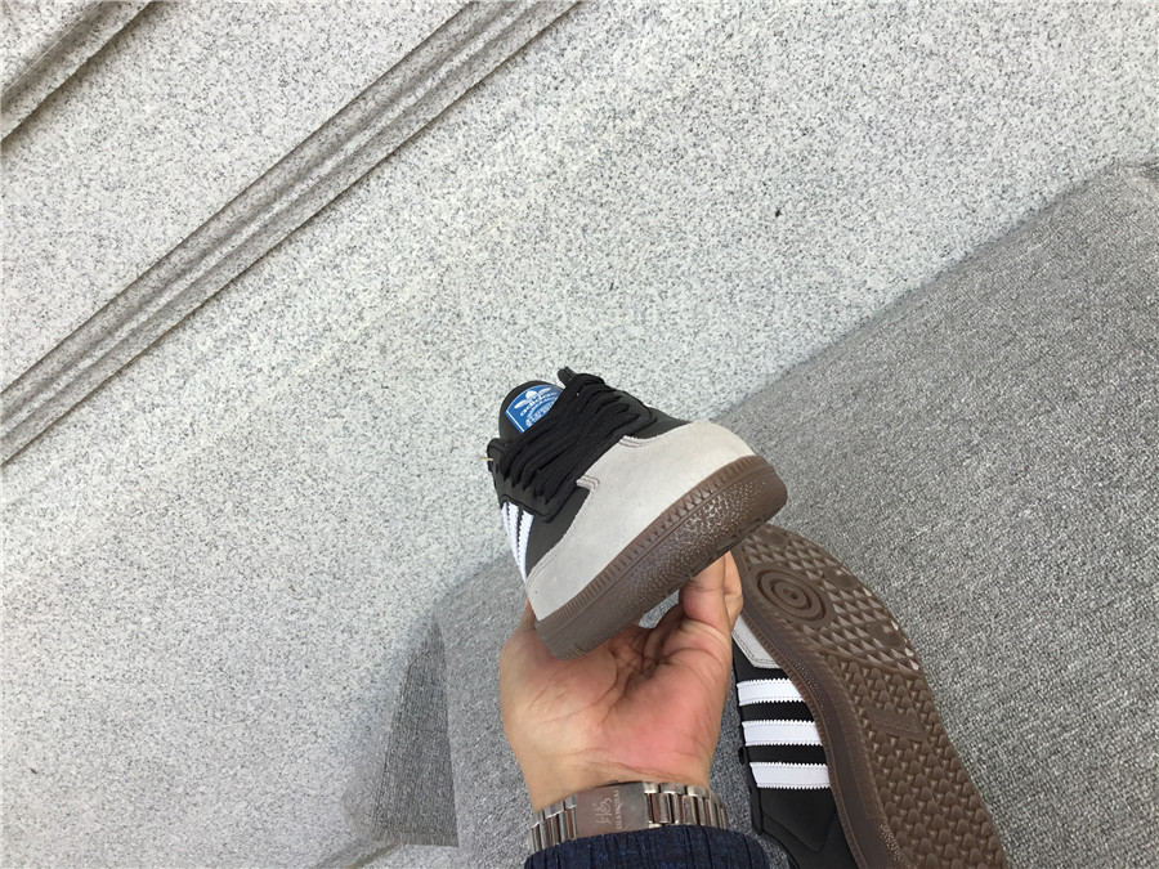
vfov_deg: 45.4
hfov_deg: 58.4
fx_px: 1038
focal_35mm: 31
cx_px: 580
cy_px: 434
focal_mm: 3.3
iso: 25
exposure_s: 1/386
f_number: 2.4
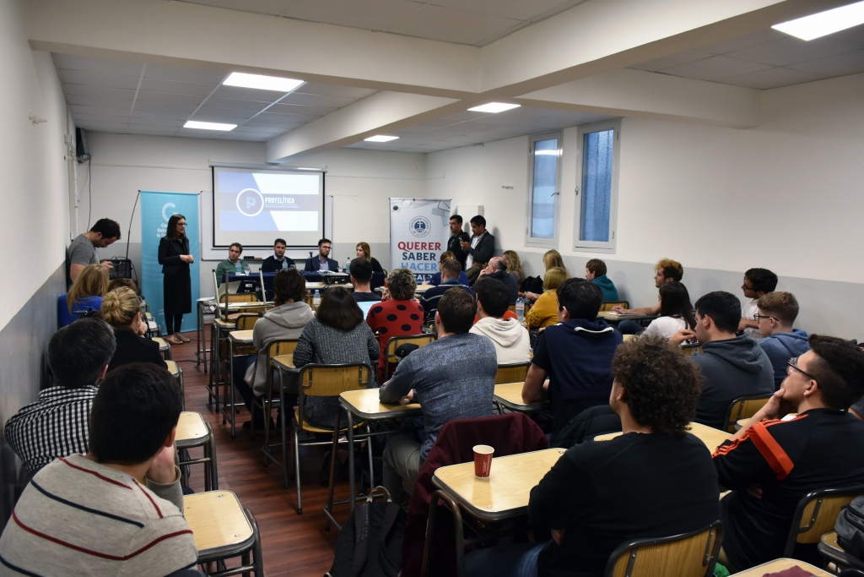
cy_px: 288
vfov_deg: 47.9
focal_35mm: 27
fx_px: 648
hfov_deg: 67.4
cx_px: 432
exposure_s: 1/100
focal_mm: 18
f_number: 5
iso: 800
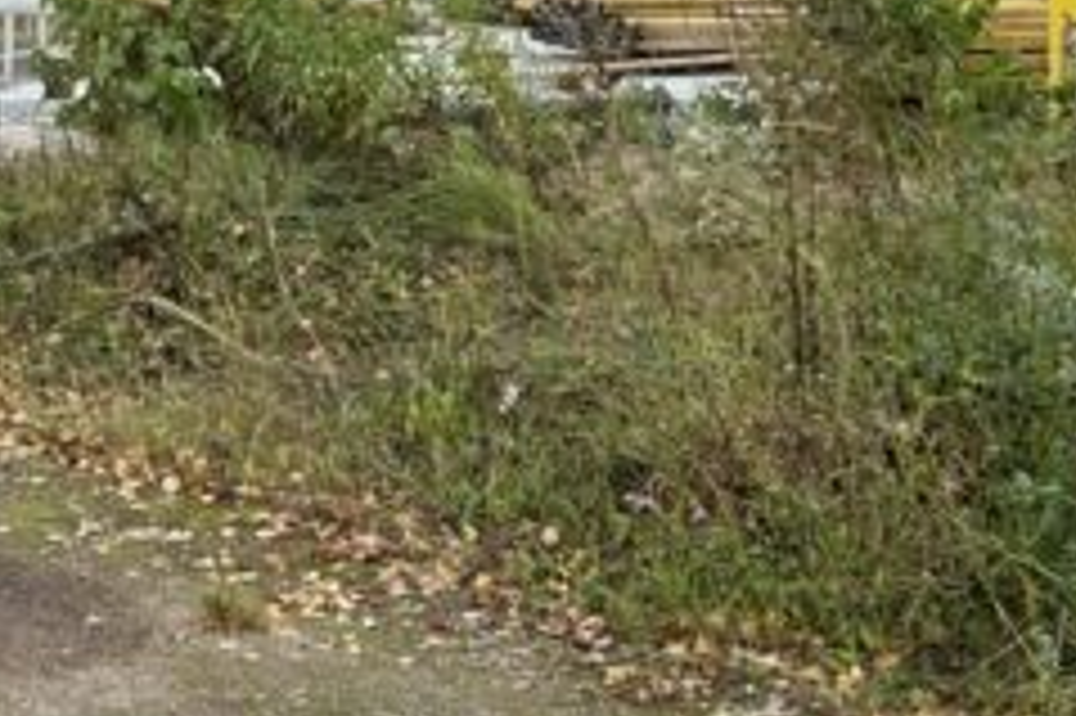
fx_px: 3465
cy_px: -288
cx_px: -45
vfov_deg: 11.4
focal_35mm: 116
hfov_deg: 17.2
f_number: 1.5
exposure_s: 1/2008
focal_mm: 5.7
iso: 50
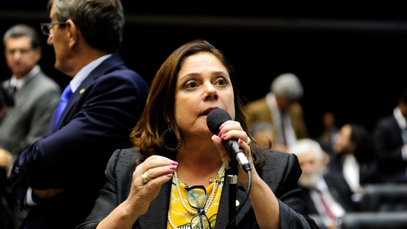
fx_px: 917
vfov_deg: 14.2
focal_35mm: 85
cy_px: 124
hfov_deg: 25.0
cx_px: 205
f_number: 3.5
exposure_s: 1/80
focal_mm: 80
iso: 2000
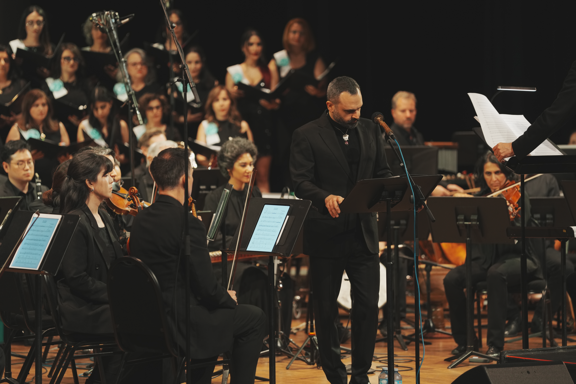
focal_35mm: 170
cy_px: 192
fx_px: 2720
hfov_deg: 12.1
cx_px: 288
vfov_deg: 8.1
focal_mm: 170
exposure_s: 1/160
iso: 640
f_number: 2.8
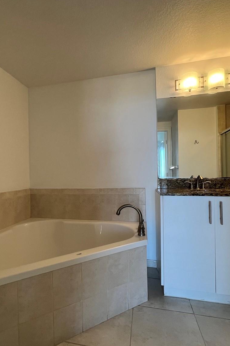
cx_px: 95
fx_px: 182
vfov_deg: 86.9
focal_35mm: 19
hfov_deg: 64.1
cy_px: 178
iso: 250
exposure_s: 1/120
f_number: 1.8
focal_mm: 1.57
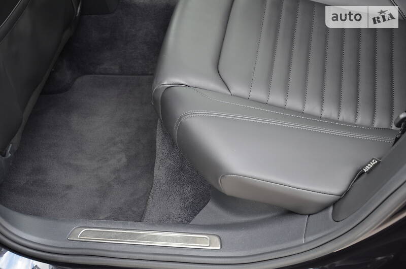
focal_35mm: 57
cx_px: 203
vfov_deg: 23.7
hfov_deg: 35.1
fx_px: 642
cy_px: 134
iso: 450
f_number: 4.5
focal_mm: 38
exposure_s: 1/60
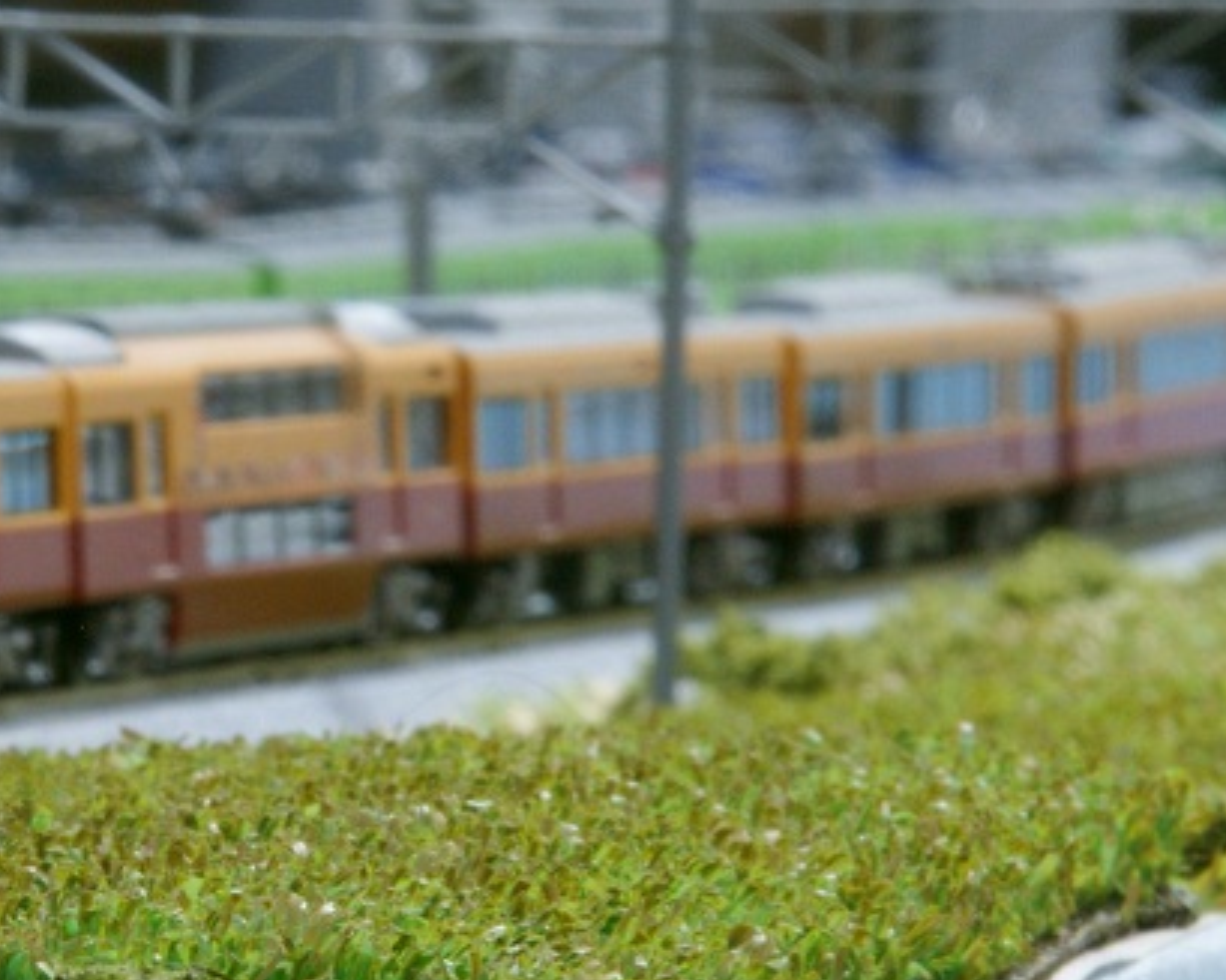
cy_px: 387
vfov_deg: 3.3
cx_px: 157
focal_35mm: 474
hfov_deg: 4.1
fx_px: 17195
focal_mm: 150
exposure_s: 8
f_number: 36
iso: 400
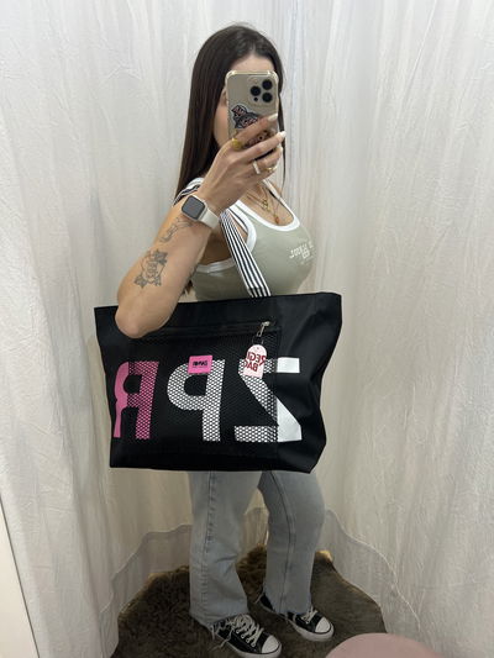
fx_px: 495
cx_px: 247
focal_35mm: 26
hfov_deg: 53.1
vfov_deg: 67.3
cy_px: 329
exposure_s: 1/100
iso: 125
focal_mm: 5.7
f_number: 1.5
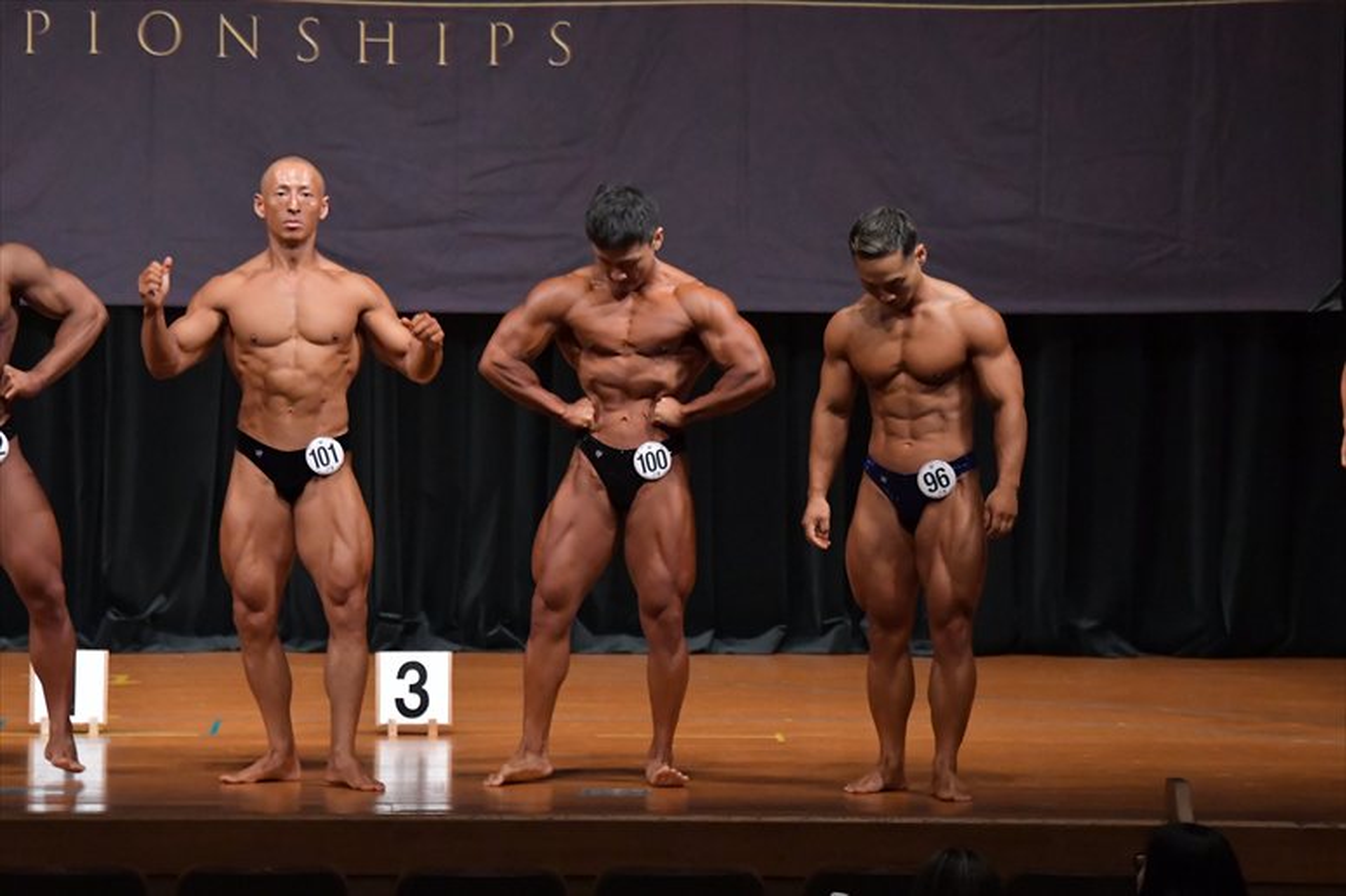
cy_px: 448
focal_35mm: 217
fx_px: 8110
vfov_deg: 6.3
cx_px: 673
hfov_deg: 9.5
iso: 6400
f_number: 5.6
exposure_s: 1/400
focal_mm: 145
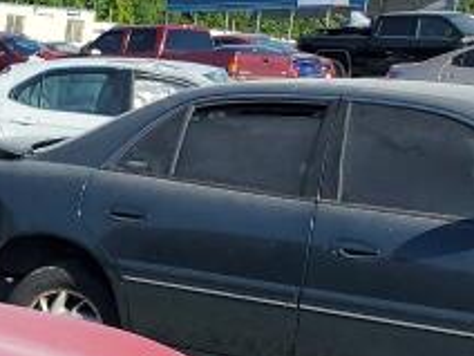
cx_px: -309
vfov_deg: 14.3
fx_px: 1342
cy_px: 490
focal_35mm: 98
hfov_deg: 17.3
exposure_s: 1/3333
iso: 50
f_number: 1.5
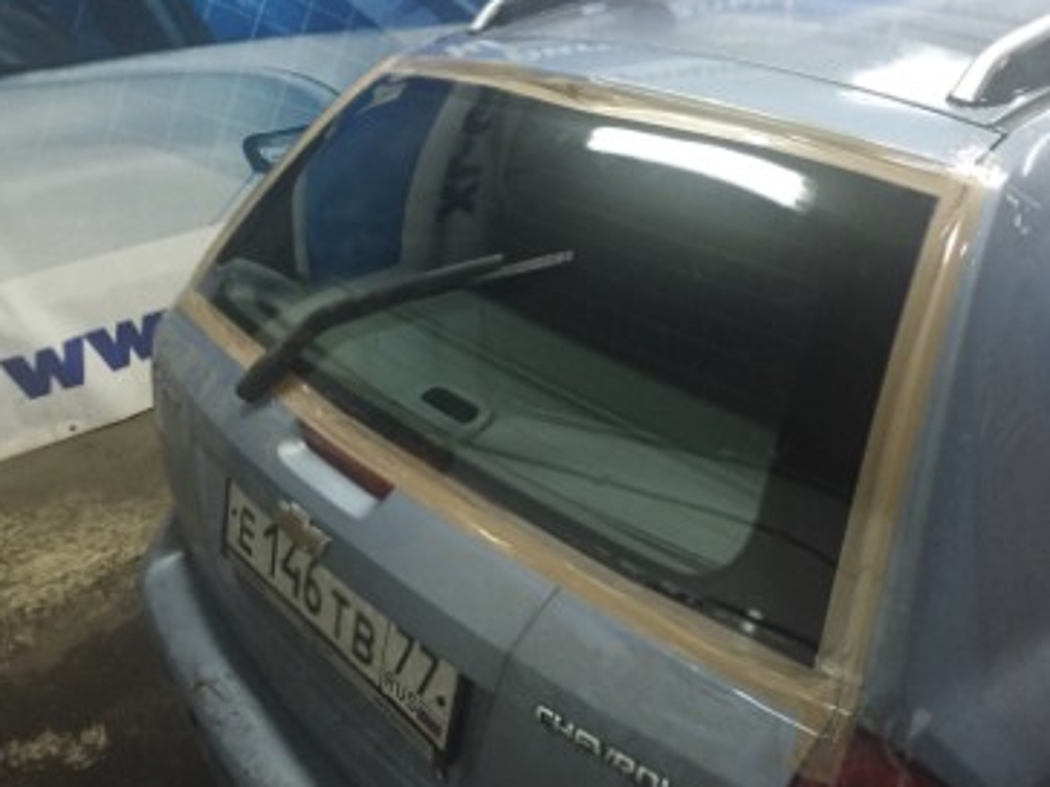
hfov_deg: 56.8
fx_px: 970
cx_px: 541
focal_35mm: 32
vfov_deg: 44.1
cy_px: 402
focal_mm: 4.15
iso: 250
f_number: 2.2
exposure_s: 1/25
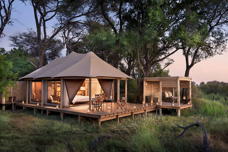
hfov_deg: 63.6
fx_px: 184
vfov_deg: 45.0
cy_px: 76
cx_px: 114
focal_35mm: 29
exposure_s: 2
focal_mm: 29
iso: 200
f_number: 8
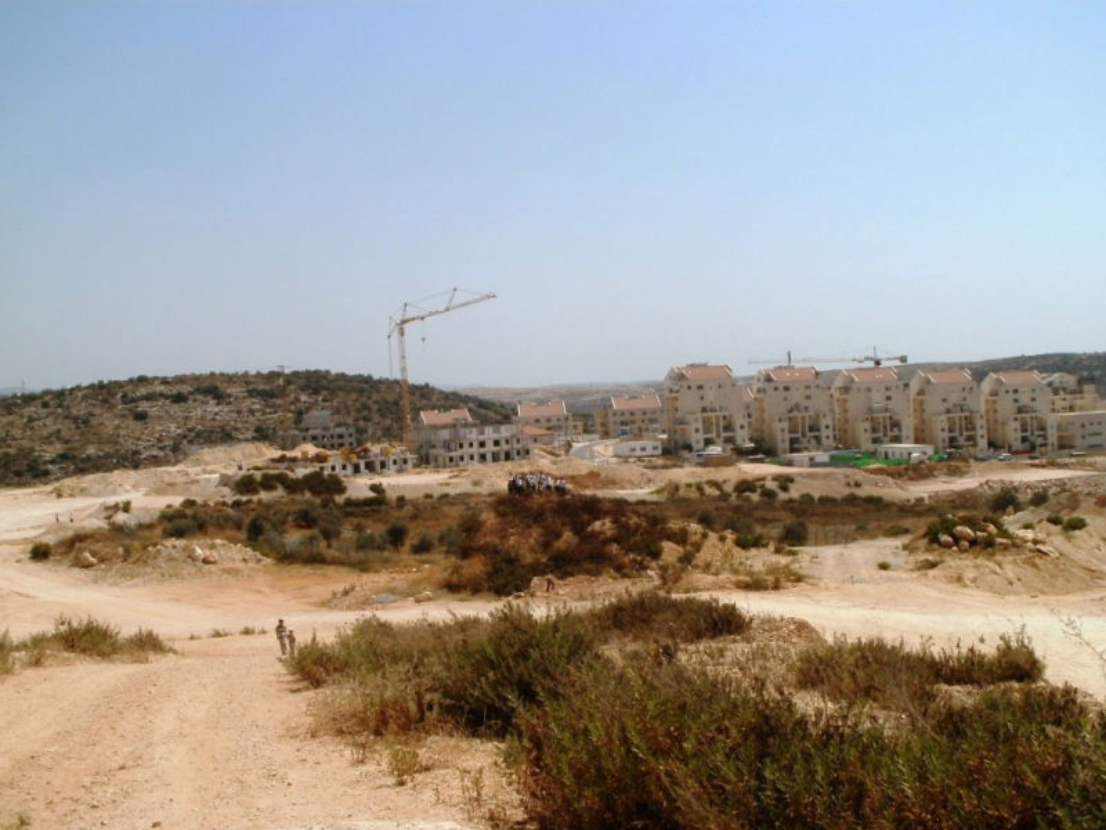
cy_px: 415
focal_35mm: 36
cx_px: 553
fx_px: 1150
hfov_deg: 51.4
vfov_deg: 39.7
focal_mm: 6.3
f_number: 5.6
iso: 100
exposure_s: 1/1250
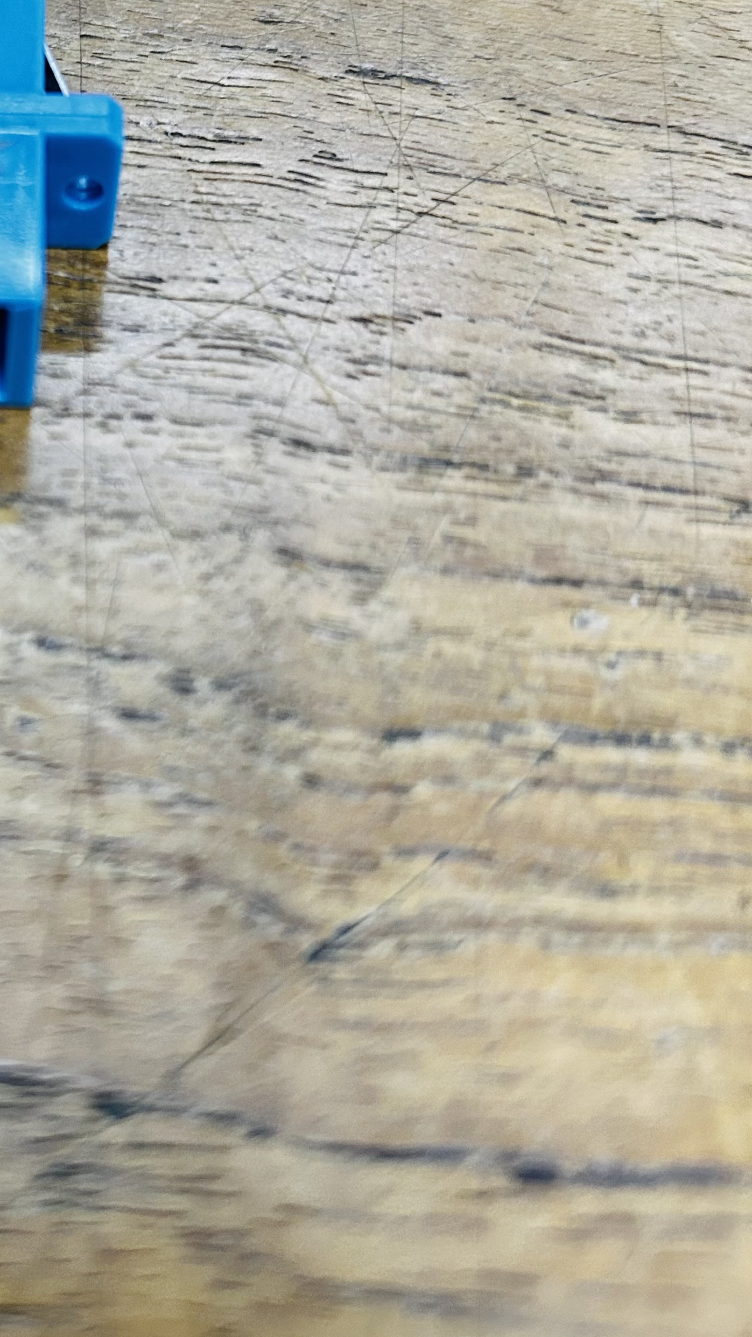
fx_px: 1630
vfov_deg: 44.2
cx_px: -55
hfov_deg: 24.4
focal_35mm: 46
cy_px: 486
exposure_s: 1/50
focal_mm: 5.7
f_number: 1.5
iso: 250
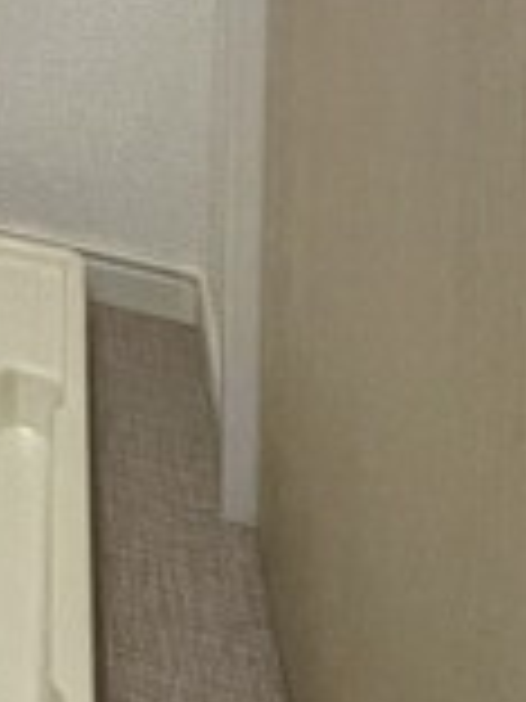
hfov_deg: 15.1
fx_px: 1459
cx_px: -620
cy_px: -486
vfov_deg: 20.7
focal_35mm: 72
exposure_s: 1/100
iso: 320
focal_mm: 1.55
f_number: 2.4
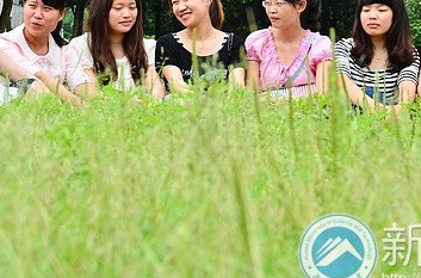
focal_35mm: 148
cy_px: 73
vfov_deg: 9.2
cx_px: 192
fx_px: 1725
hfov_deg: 13.9
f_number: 11
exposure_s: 1/800
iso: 1000
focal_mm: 58
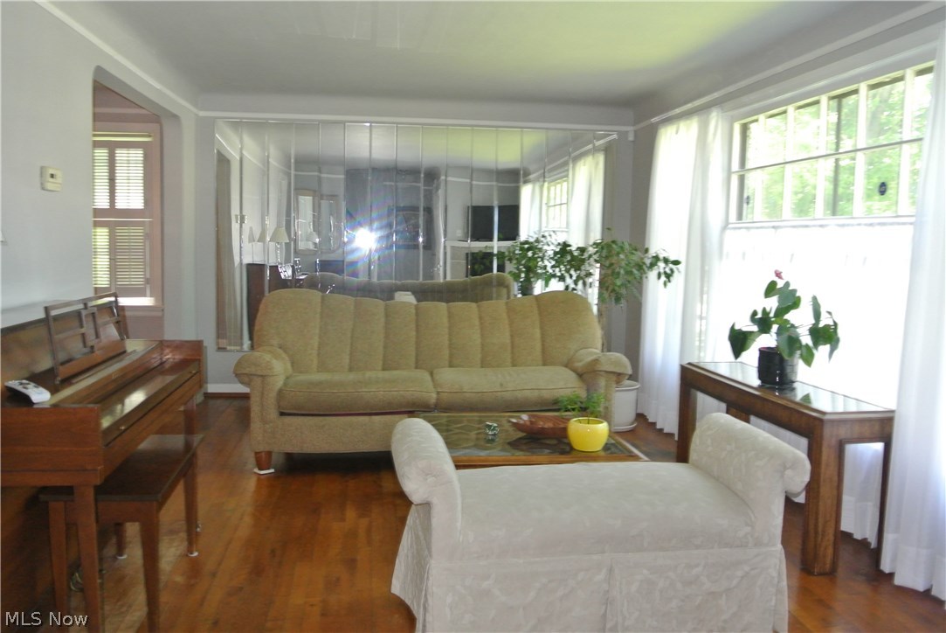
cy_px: 316
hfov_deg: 61.9
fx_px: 789
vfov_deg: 43.7
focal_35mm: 30
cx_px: 473
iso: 800
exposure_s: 1/60
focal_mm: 11.4
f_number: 3.5
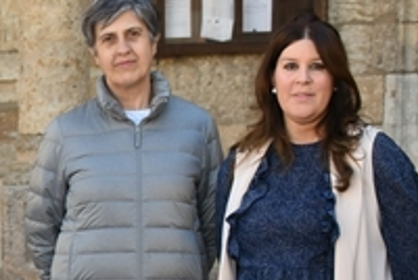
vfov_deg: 8.7
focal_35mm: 155
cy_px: 378
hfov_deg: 12.4
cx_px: -245
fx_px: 1805
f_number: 3.8
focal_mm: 23
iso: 100
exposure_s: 1/125
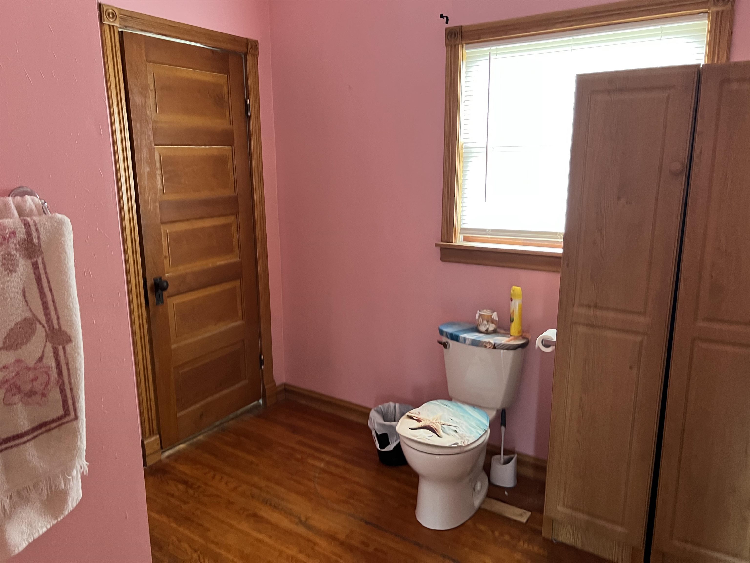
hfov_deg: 67.3
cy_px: 282
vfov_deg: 53.1
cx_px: 375
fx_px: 563
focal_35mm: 26
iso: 400
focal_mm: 5.7
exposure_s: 1/40
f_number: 1.5
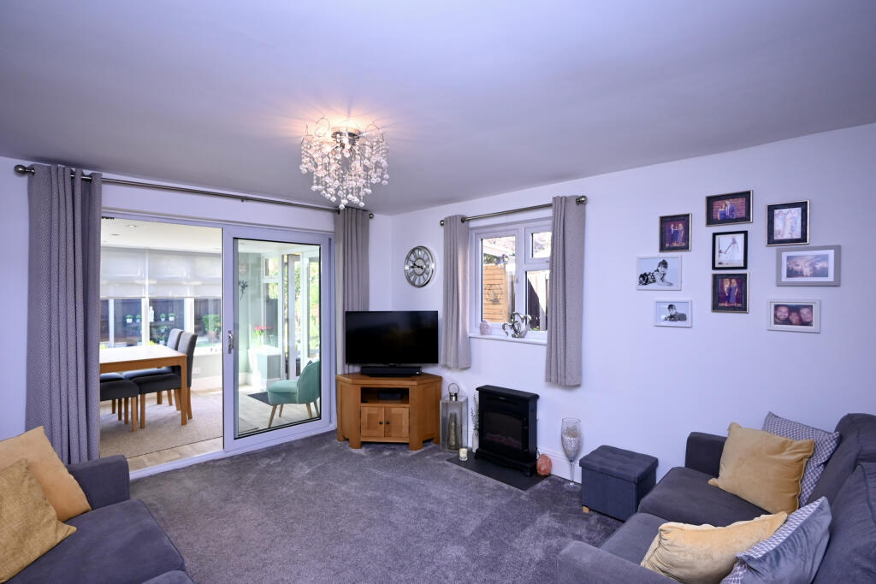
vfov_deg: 67.4
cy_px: 292
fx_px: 438
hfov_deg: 90.0
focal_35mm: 18
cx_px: 438
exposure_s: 1/160
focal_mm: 12
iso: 400
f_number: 3.5
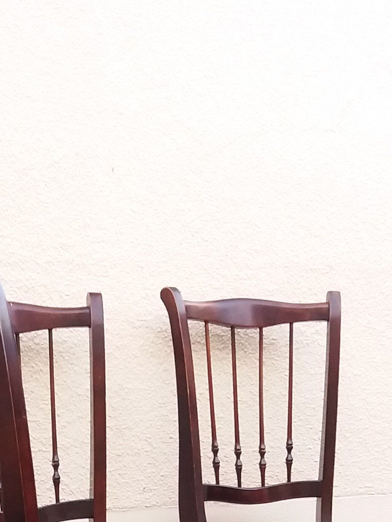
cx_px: 97
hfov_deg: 15.8
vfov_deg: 20.2
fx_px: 1404
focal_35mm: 93
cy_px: 569
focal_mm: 3.7
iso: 160
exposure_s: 1/33
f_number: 1.9
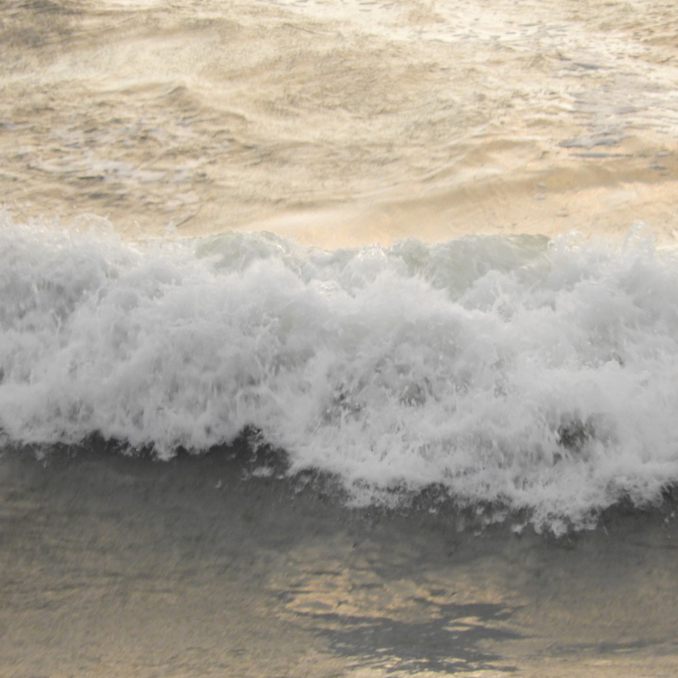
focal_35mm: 1417
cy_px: 339
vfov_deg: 1.2
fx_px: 31400
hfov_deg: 1.2
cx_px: 374
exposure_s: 1/60
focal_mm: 215
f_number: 6
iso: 450
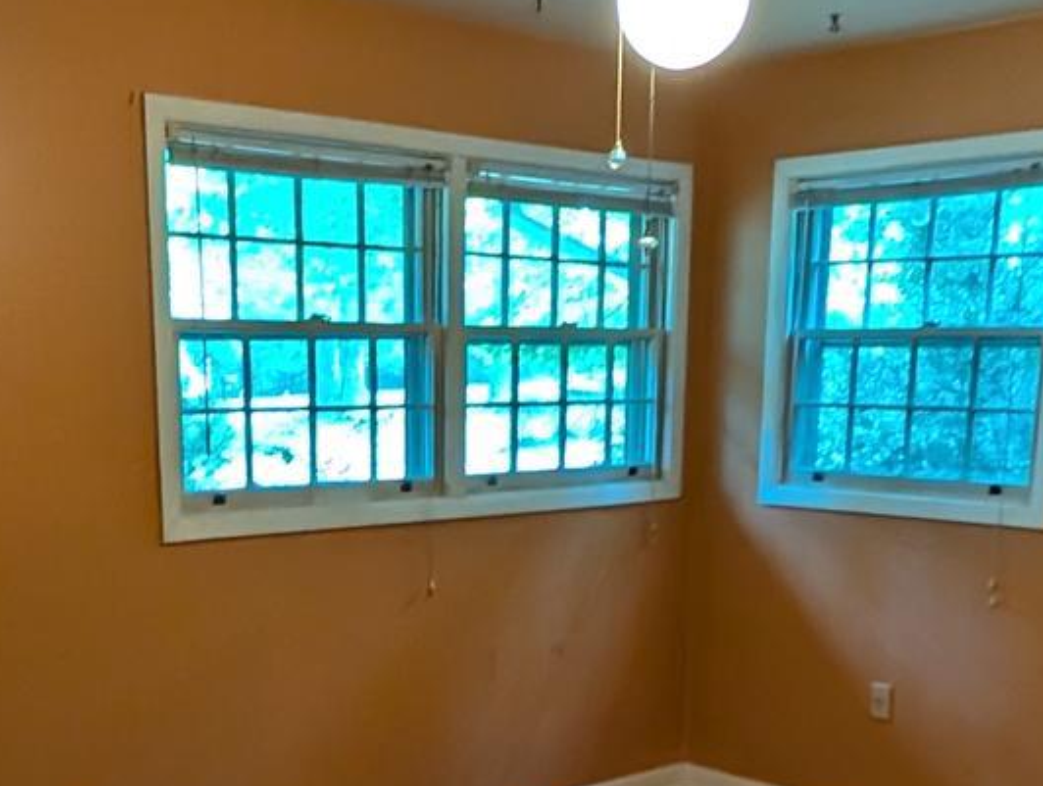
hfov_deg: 41.1
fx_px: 1389
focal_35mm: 46
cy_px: 743
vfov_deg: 29.9
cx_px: 480
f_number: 1.7
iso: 213
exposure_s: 1/30
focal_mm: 2.02
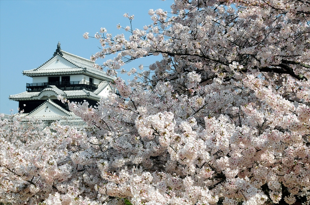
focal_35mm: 105
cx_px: 155
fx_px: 903
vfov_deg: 13.0
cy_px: 102
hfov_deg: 19.5
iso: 400
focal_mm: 70
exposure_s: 1/500
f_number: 11
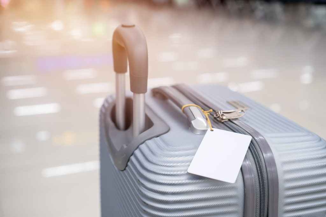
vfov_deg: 25.8
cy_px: 108
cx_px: 163
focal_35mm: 52
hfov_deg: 37.8
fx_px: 475
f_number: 2.8
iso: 200
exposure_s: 1/40
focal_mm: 35
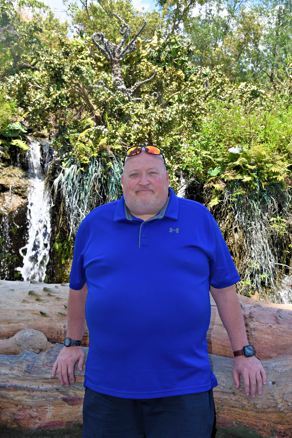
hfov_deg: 23.8
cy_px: 219
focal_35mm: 57
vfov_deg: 35.1
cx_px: 146
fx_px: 693
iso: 400
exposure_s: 1/250
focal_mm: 38
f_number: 10
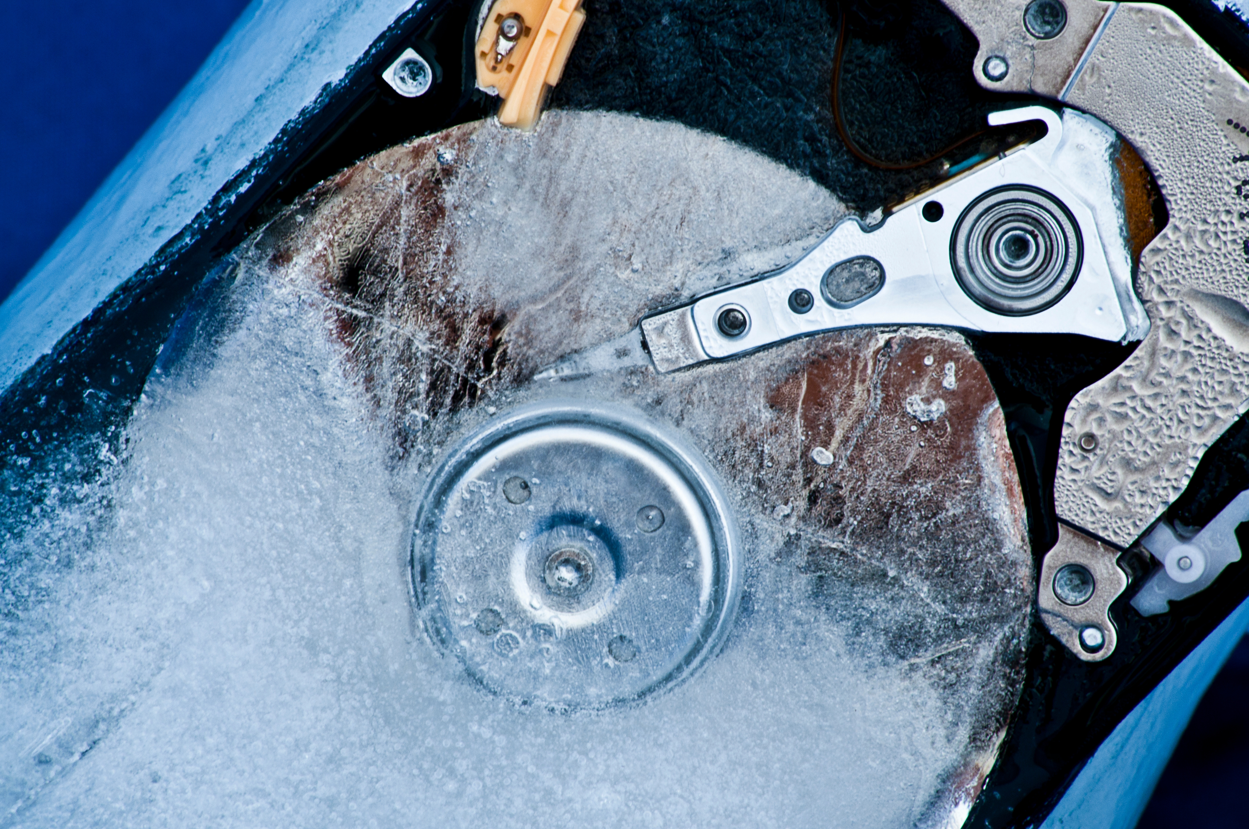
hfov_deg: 7.1
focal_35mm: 292
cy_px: 414
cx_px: 624
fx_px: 10136
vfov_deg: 4.7
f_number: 18
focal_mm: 195
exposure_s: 1/2.5
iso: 200
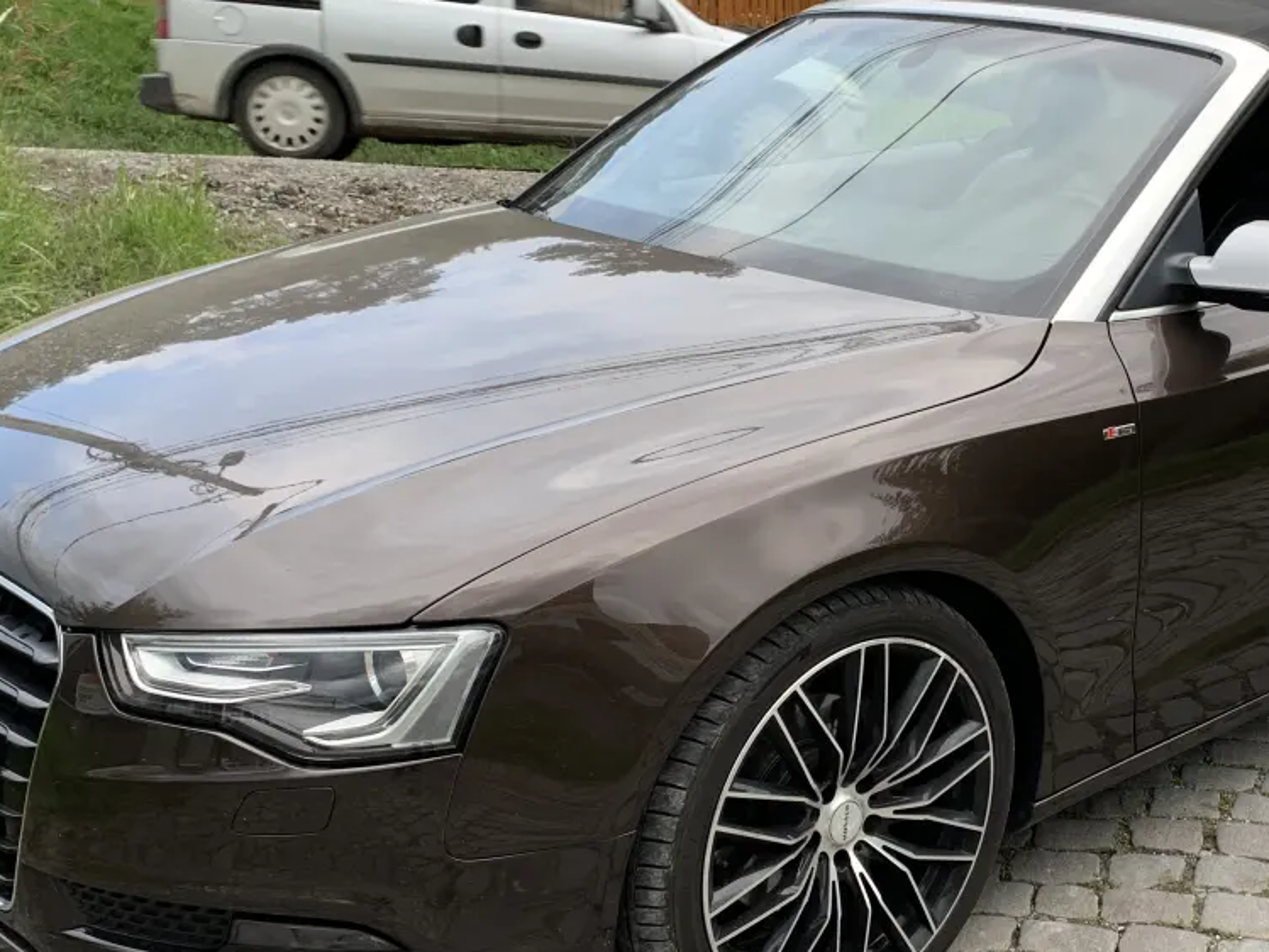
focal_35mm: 50
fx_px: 1833
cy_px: 547
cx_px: 1008
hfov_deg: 36.9
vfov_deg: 29.1
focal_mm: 4.25
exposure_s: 1/122
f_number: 1.8
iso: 25
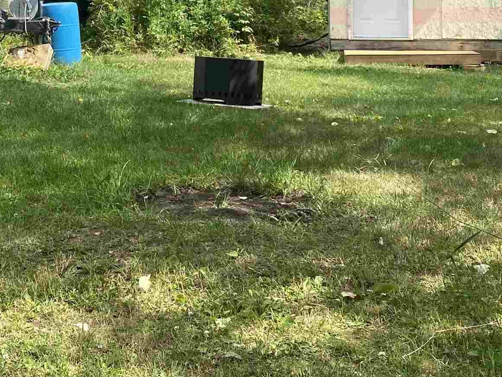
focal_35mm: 69
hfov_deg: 27.2
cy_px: -42
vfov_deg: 20.3
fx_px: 1000
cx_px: 55
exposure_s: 1/1135
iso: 32
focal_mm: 4.25
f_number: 1.8
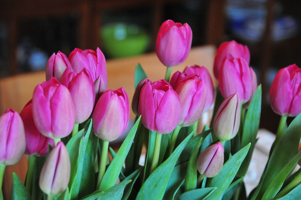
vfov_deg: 14.0
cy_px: 100
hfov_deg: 20.9
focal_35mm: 98
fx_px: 814
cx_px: 150
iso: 1600
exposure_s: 1/100
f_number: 5
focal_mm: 65
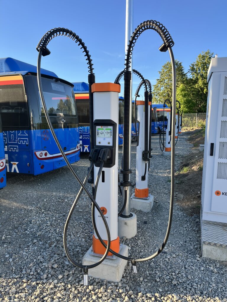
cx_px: 114
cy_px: 151
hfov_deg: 53.1
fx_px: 227
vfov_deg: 67.3
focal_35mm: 26
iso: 50
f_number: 1.6
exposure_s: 1/816
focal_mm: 5.1
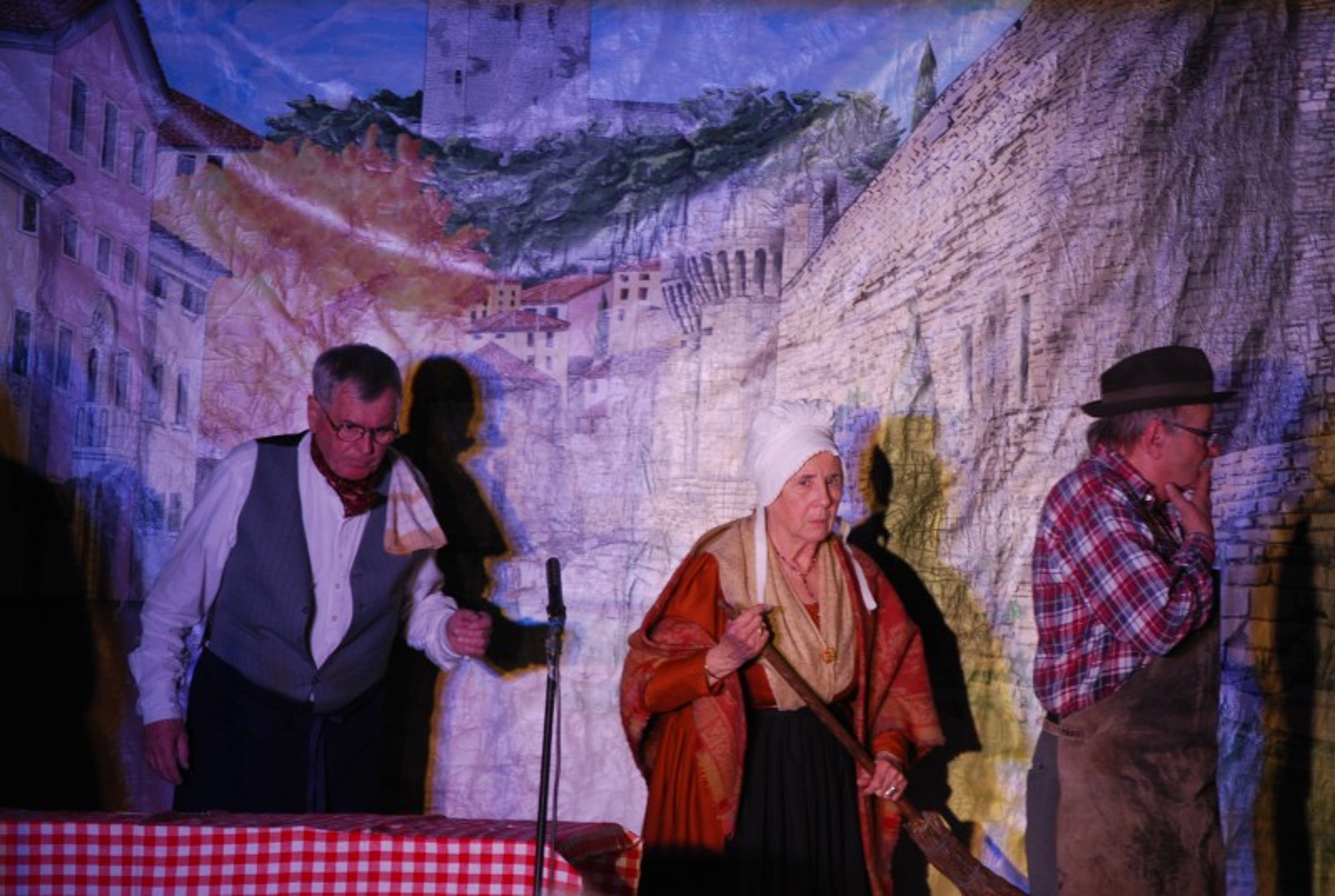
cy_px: 448
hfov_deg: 13.0
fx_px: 5853
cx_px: 668
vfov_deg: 8.8
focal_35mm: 158
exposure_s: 1/50
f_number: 4.8
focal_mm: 105
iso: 400
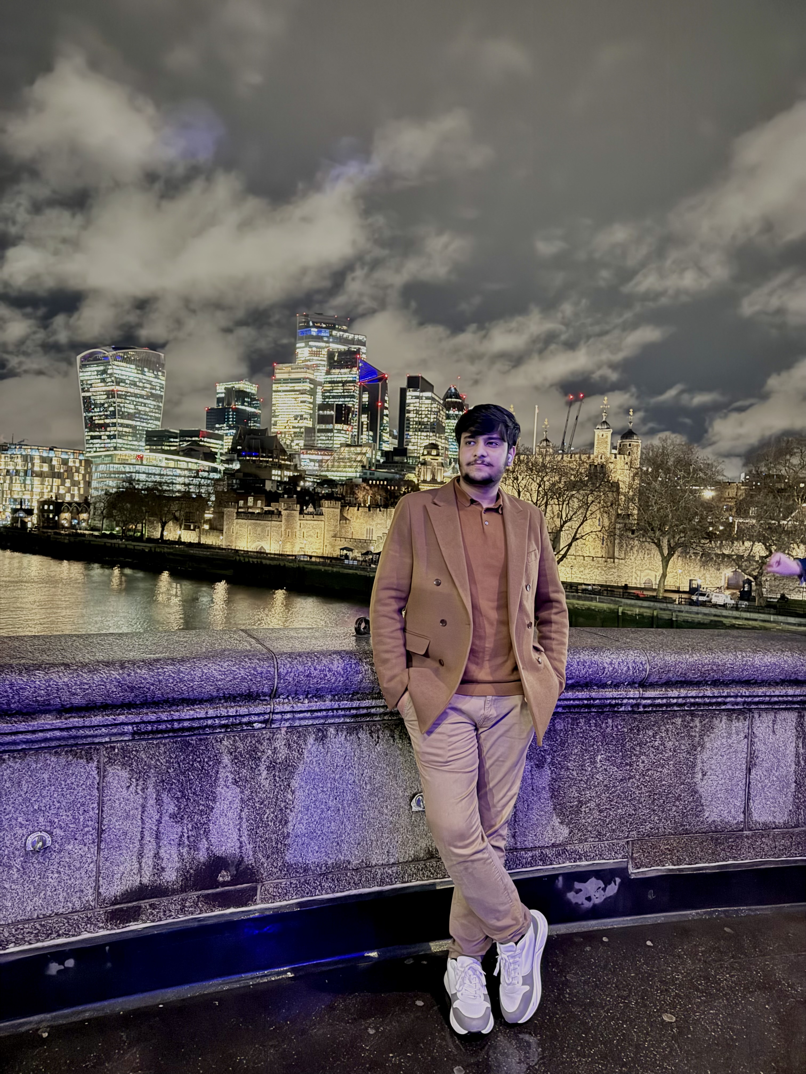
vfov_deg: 71.6
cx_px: 403
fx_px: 745
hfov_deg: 56.8
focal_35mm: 24
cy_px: 537
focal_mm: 6.76
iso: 1600
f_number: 1.78
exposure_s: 1/17
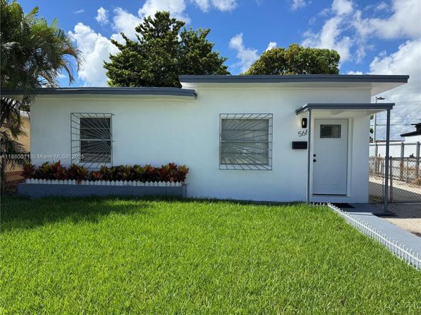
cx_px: 210
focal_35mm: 24
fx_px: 292
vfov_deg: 56.8
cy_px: 158
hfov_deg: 71.6
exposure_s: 1/3802
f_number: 1.78
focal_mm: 6.76
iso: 80
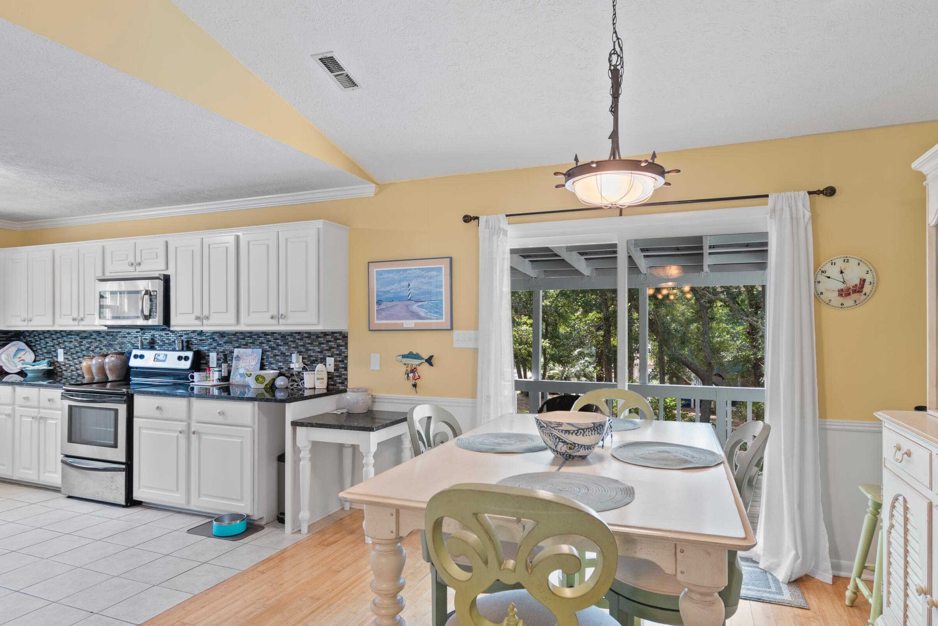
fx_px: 521
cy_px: 327
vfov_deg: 61.9
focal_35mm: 20
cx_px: 495
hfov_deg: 83.9
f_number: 4.8
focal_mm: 11
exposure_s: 1
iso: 100
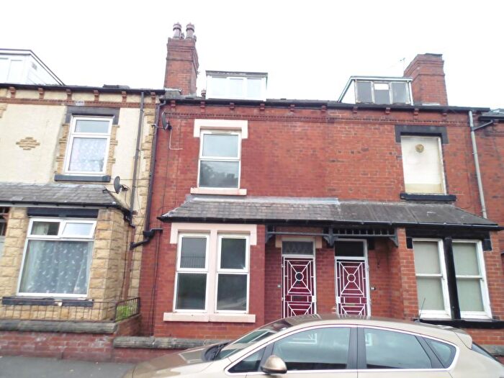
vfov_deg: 61.1
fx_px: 320
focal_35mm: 22
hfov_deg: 76.4
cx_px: 252
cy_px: 189
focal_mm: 4
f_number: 3
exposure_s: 1/400
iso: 100
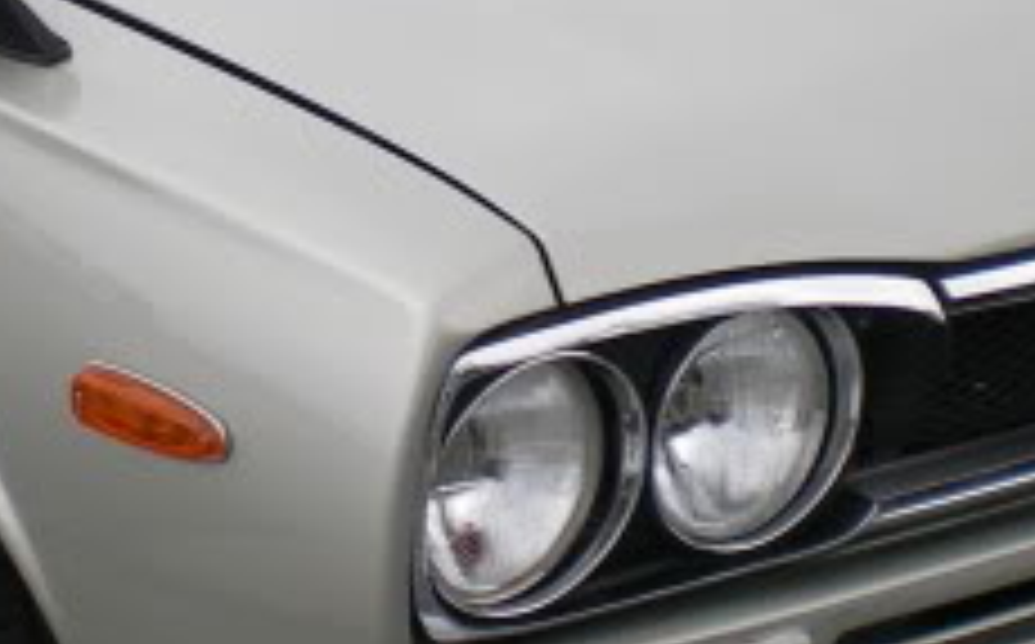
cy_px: 212
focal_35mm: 133
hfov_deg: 15.7
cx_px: 369
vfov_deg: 9.8
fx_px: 3746
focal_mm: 6.3
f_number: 4.6
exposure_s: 1/250
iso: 50
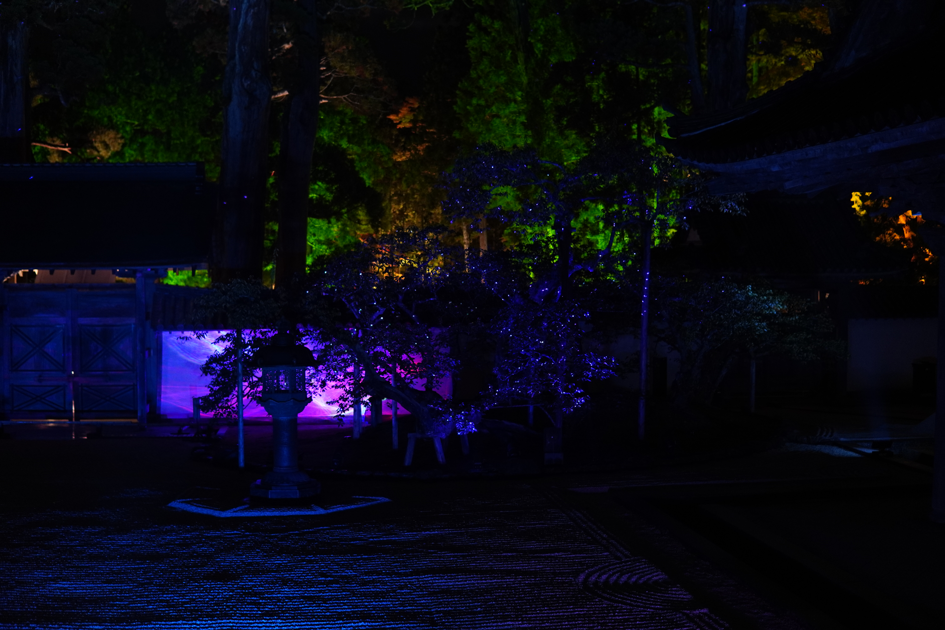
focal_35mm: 45
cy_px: 315
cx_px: 472
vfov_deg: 29.9
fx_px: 1181
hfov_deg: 43.6
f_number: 1.8
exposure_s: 1/8
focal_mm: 30
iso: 1000
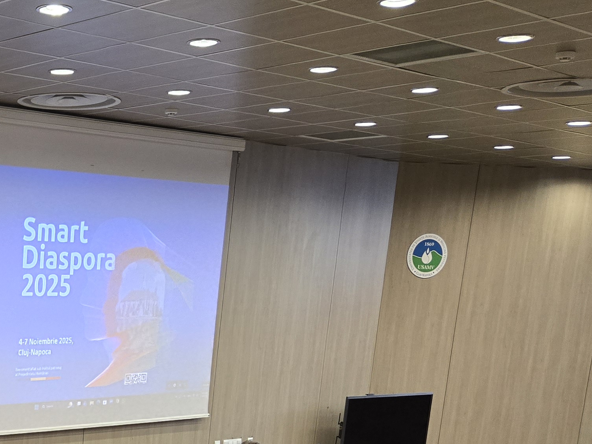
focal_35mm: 61
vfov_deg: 22.6
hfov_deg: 28.1
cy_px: 495
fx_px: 1043
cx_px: -100
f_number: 1.8
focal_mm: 5.4
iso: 400
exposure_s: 1/100
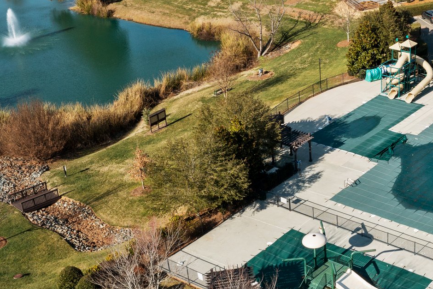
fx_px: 733
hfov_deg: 31.2
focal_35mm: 61
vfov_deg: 22.2
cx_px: 397
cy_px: 144
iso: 100
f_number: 5.6
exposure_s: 1/400
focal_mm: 10.26
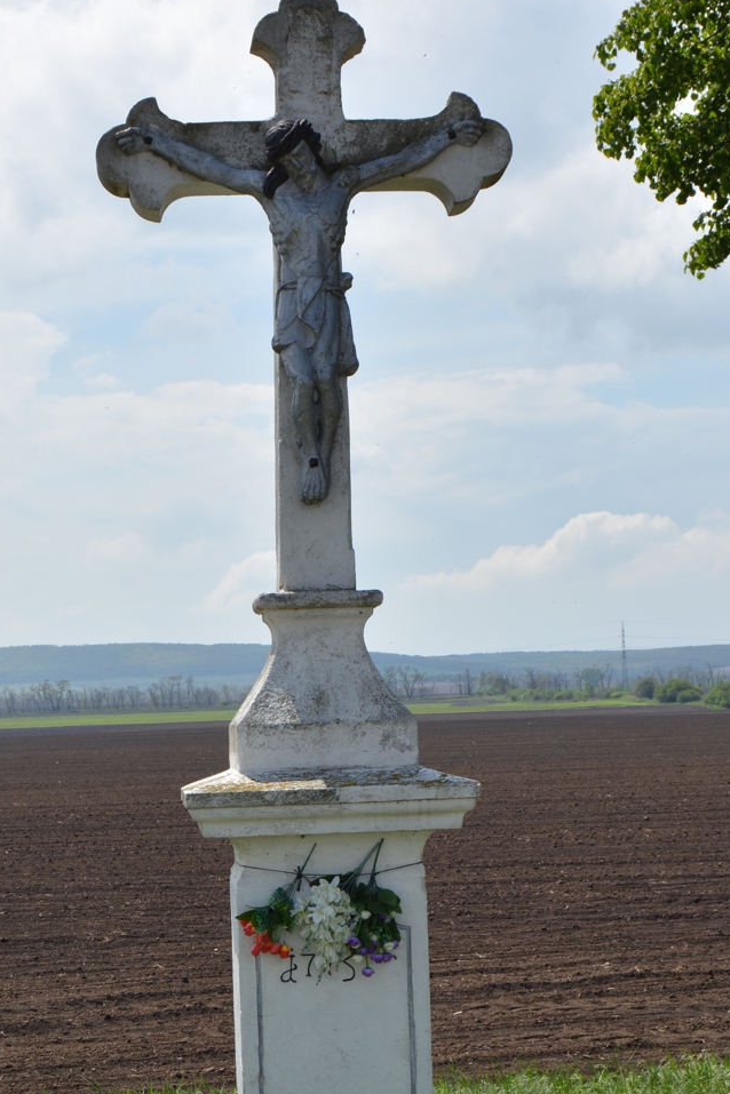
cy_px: 662
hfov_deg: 17.7
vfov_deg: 26.3
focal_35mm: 77
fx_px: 2342
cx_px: 324
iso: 200
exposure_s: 1/500
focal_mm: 32
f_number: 11
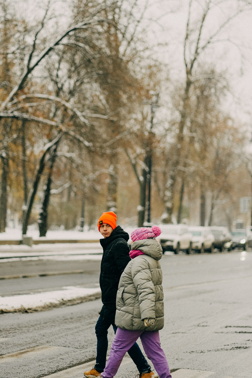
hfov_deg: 12.4
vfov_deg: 18.6
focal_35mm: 110
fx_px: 1155
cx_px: 95
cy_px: 168
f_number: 1.8
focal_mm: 85
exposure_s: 1/800
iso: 100
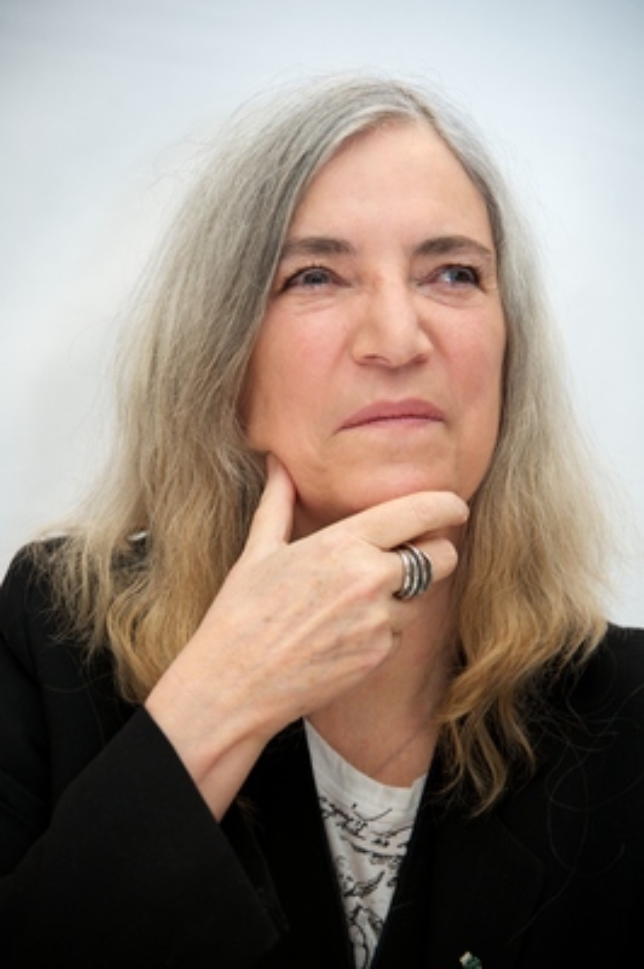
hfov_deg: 6.9
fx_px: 5376
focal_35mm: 200
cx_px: 322
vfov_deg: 10.3
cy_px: 484
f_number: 5.6
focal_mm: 200
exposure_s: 1/50
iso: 500
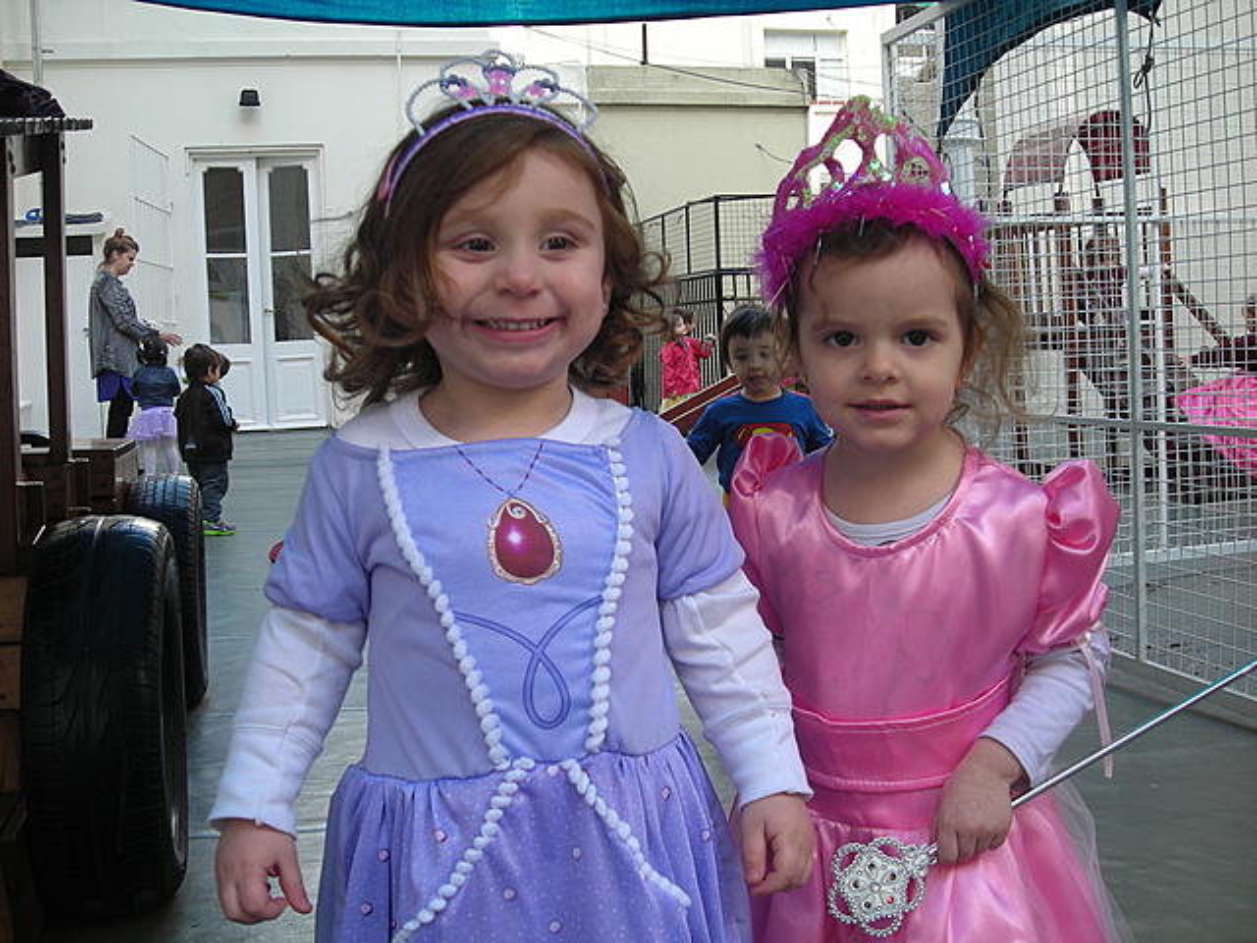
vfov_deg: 37.7
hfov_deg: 49.0
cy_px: 472
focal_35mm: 38
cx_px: 628
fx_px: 1380
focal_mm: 6.3
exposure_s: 1/60.2
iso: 50
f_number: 3.2
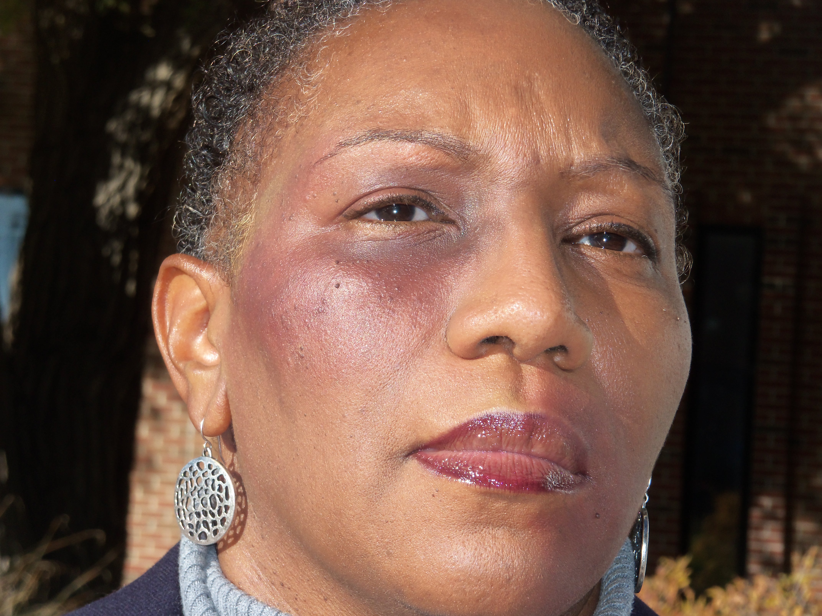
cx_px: 411
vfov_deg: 14.6
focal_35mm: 101
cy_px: 308
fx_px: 2398
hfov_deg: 19.4
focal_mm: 17.9
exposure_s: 1/320
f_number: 5.3
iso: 64
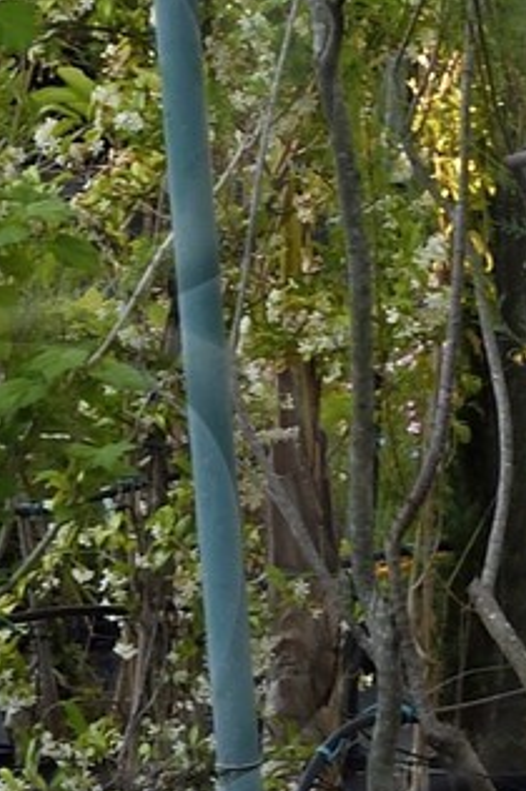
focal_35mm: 259
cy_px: 350
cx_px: 433
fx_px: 5688
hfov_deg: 5.3
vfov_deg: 8.0
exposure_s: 1/125
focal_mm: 34
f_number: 6.3
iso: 200
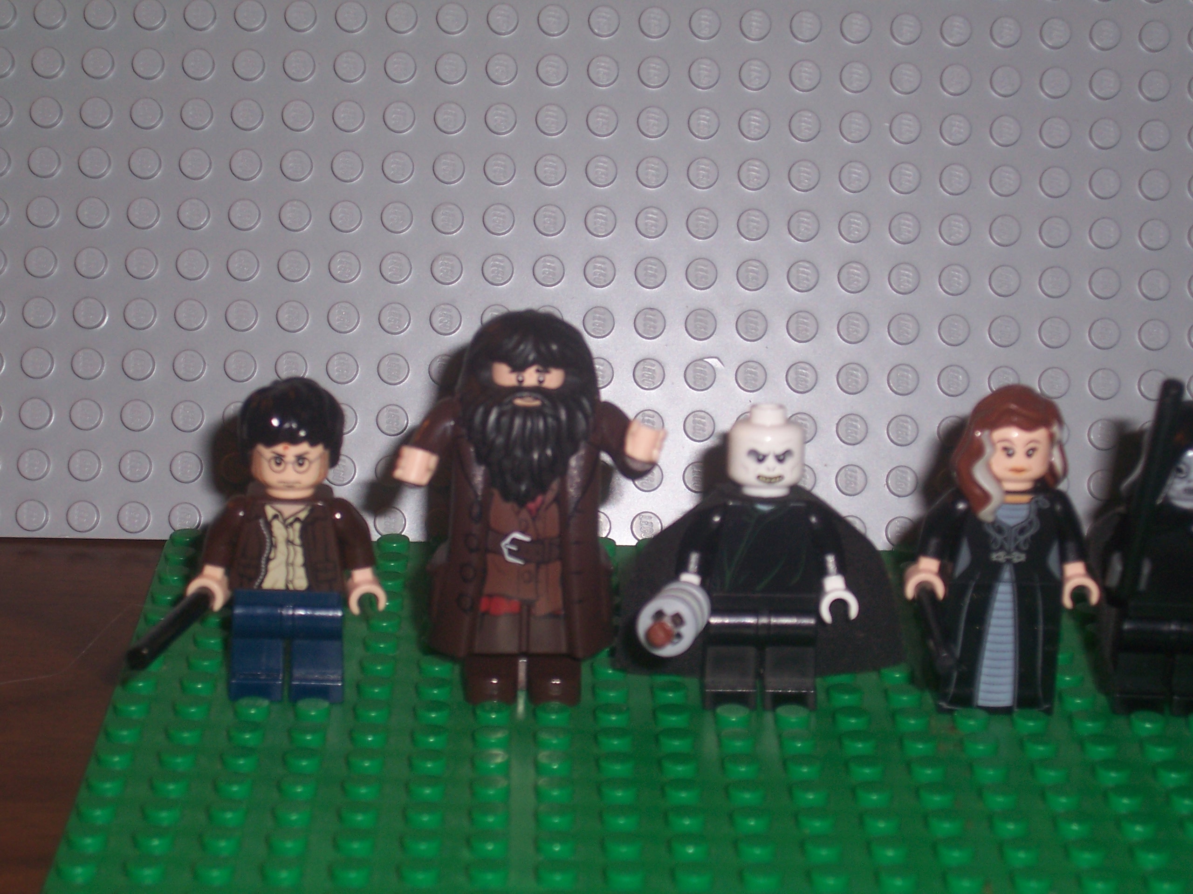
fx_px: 2826
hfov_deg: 23.8
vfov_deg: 18.0
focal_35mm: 82
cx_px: 596
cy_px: 447
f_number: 4.1
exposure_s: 1/90
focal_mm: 13.5
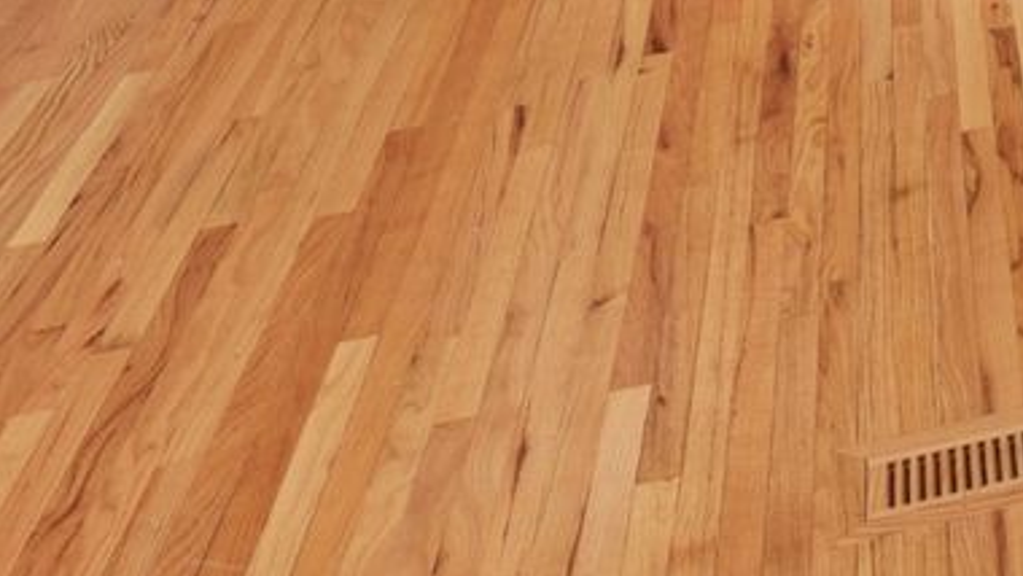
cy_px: -907
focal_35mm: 90
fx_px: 2442
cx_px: 2022
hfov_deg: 17.4
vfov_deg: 10.9
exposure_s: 1/15
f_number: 9
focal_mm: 17
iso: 500
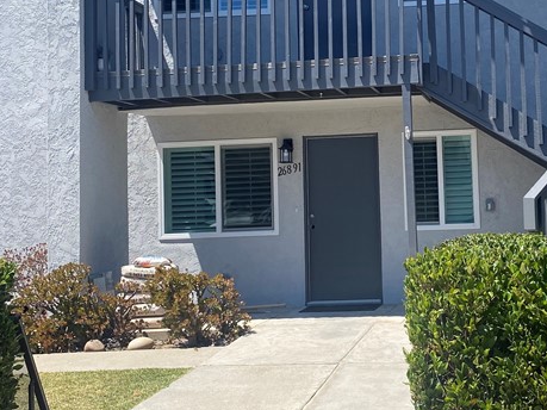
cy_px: 148
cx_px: 410
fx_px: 916
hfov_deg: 32.6
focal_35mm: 58
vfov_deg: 25.1
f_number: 1.8
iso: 32
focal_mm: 4.25
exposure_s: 1/2222
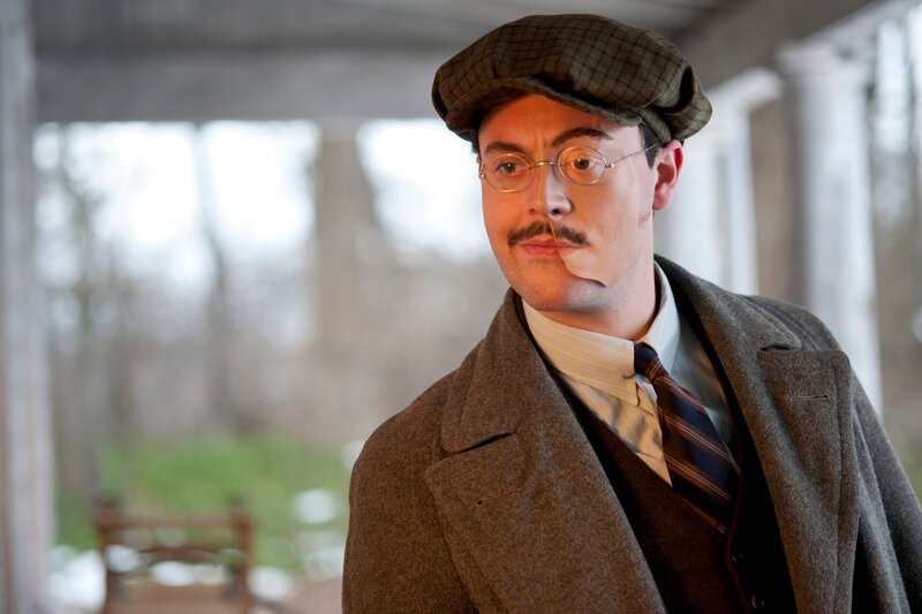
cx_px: 461
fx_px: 2688
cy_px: 307
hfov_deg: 19.5
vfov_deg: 13.0
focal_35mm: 105
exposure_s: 1/400
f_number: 2.8
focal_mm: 105
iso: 640
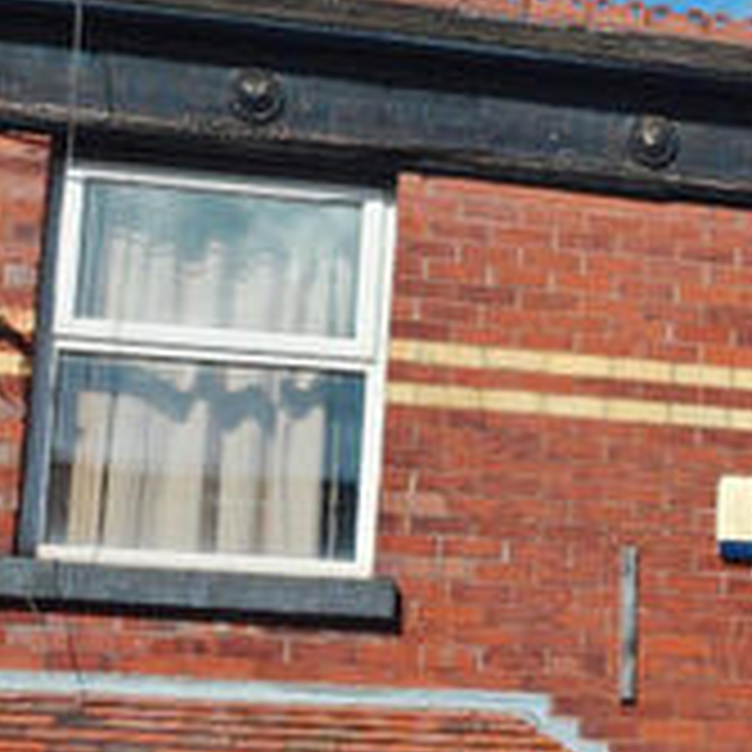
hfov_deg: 17.1
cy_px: 795
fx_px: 1843
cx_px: 1499
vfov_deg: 22.0
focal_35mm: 75
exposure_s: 1/250
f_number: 8
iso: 100
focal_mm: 14
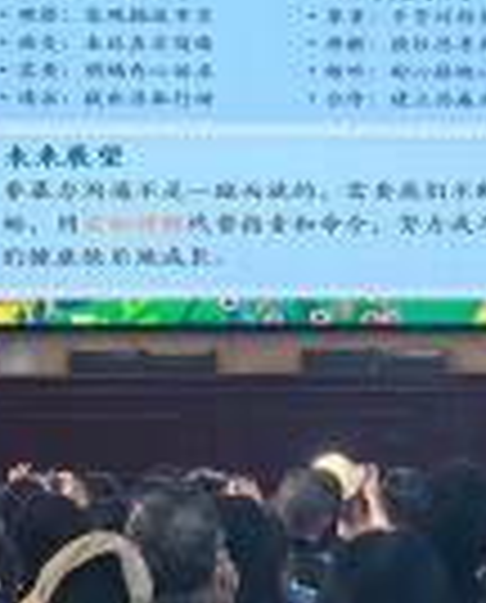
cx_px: 468
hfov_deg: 8.4
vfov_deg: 10.5
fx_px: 3275
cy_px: 238
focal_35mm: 183
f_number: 2
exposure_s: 1/100
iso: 64
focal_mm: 6.98
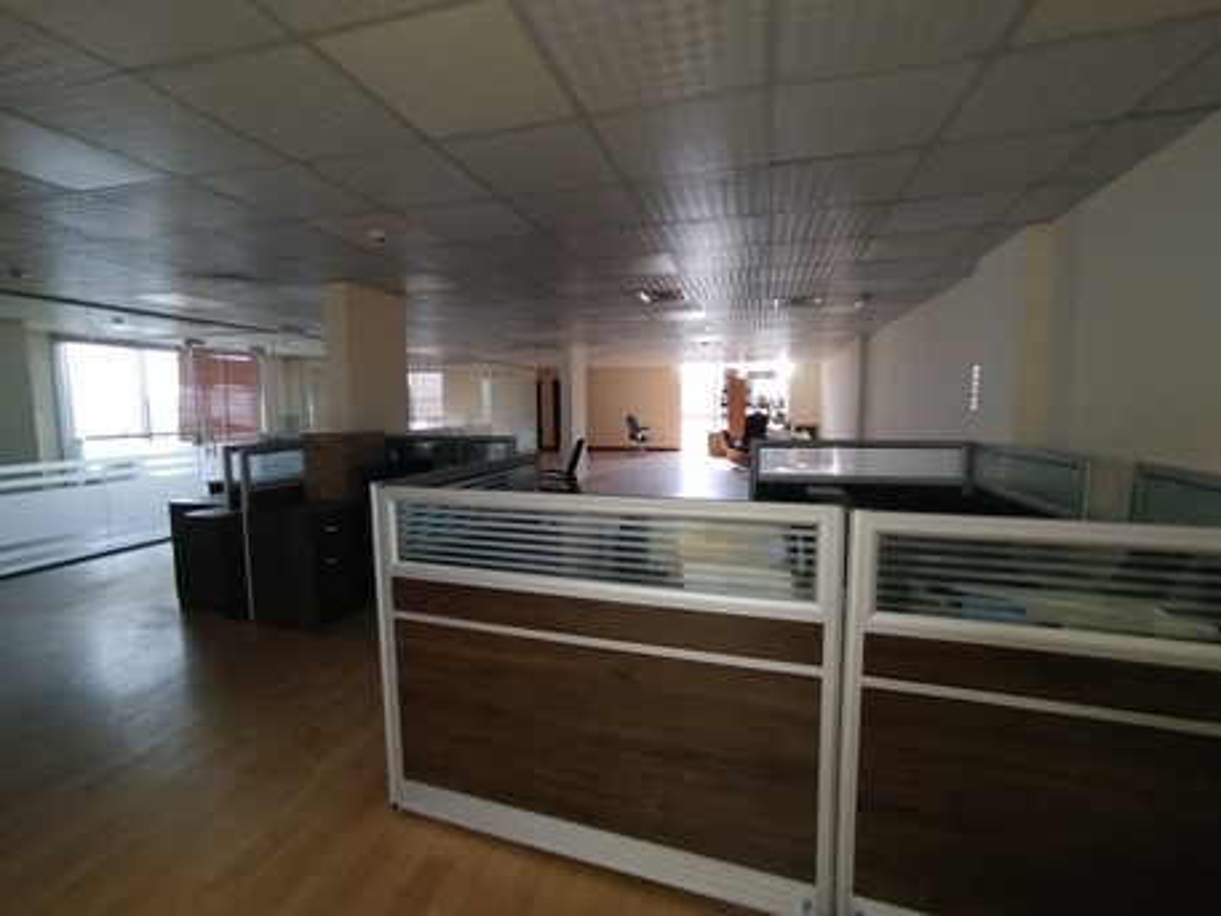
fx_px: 529
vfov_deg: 81.8
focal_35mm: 15
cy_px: 458
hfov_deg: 98.2
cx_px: 610
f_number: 2.2
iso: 250
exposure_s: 1/33
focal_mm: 1.65
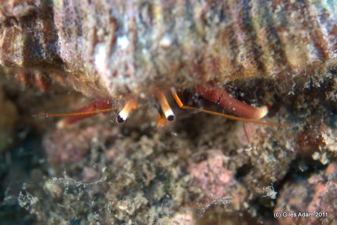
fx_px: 843
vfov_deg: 15.2
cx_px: 168
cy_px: 112
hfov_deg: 22.6
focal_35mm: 90
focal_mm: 60
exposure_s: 1/125
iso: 200
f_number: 8
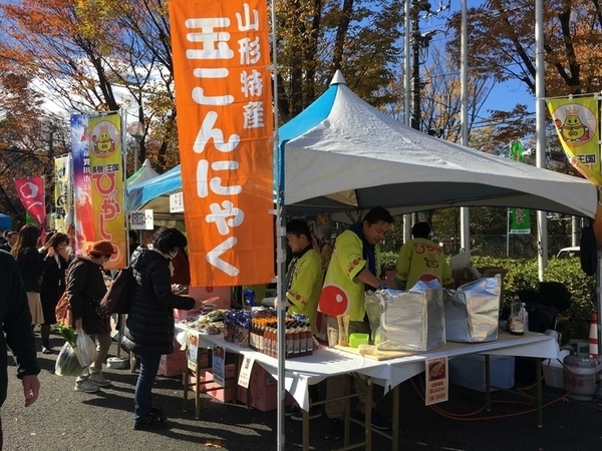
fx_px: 504
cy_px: 226
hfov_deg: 61.7
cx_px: 301
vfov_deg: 48.2
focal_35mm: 29
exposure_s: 1/1282
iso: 25
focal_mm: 4.15
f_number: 2.2
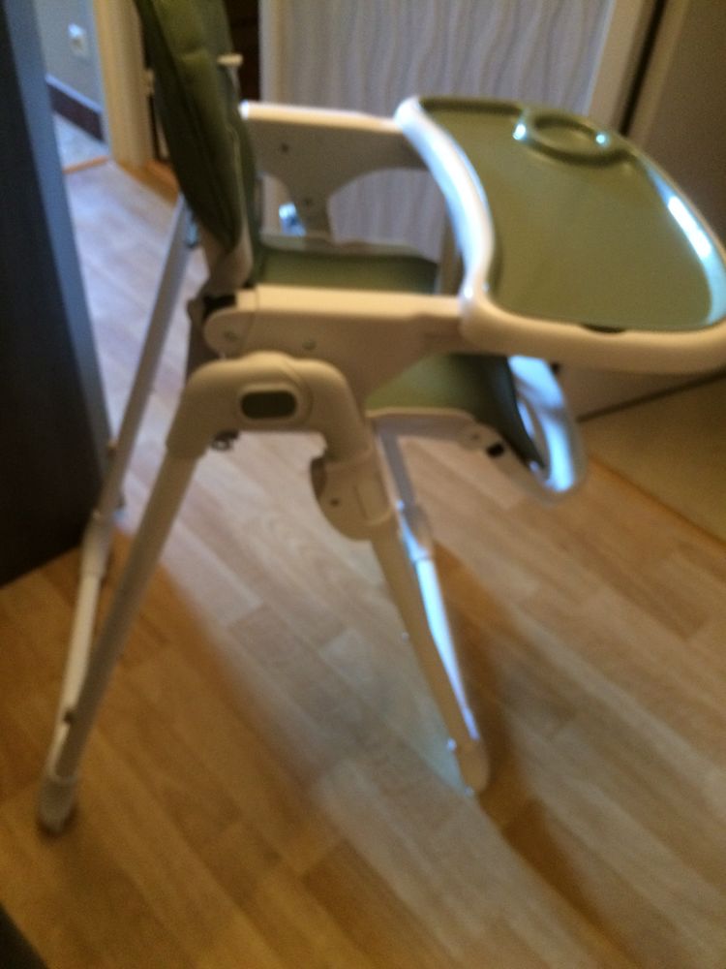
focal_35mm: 29
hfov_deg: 48.2
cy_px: 484
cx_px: 363
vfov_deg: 61.7
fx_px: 811
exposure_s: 1/17
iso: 250
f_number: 2.2
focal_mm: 4.15
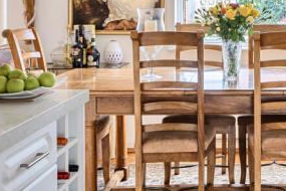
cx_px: 268
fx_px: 548
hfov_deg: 27.9
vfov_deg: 19.3
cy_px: 13
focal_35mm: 69
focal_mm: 20
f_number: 8
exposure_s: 1/1.67
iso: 100
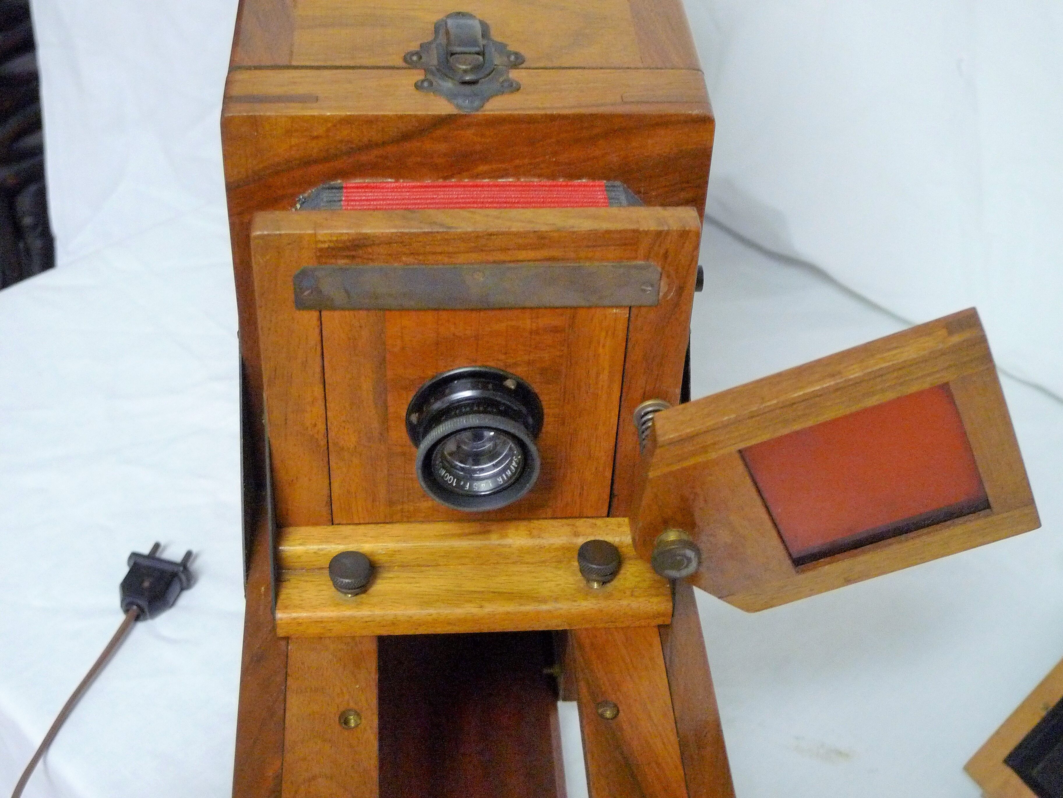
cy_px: 399
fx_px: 1597
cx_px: 532
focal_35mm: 52
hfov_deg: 36.8
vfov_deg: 28.0
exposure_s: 1/30
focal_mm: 11.1
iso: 800
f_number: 2.7
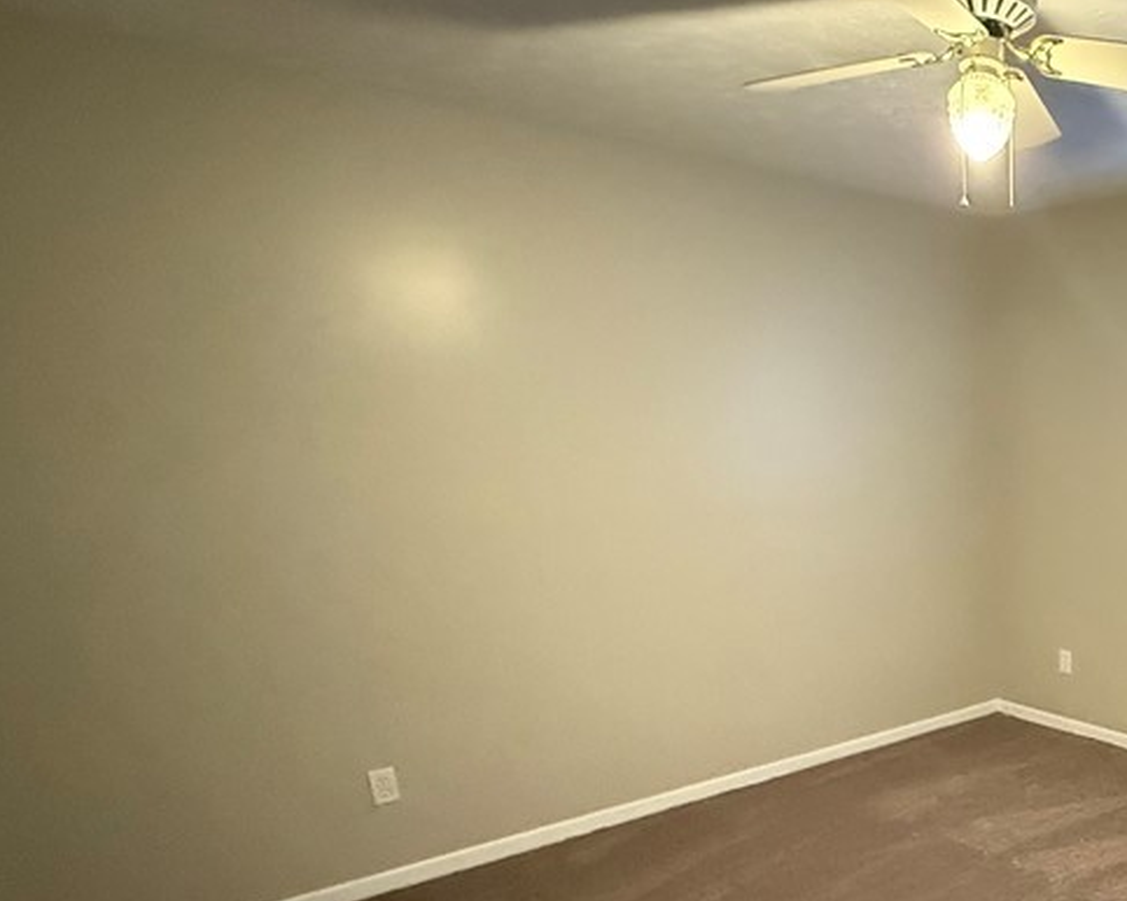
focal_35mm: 29
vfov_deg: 47.9
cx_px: 1099
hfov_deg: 50.3
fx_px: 967
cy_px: 684
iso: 1250
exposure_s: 1/60
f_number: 2.2
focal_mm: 2.22
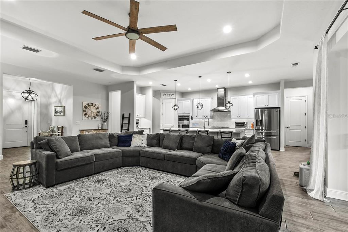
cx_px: 174
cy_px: 116
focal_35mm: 15
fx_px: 145
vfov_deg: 77.3
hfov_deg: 100.4
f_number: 7.1
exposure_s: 1/1.67
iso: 100
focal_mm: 10
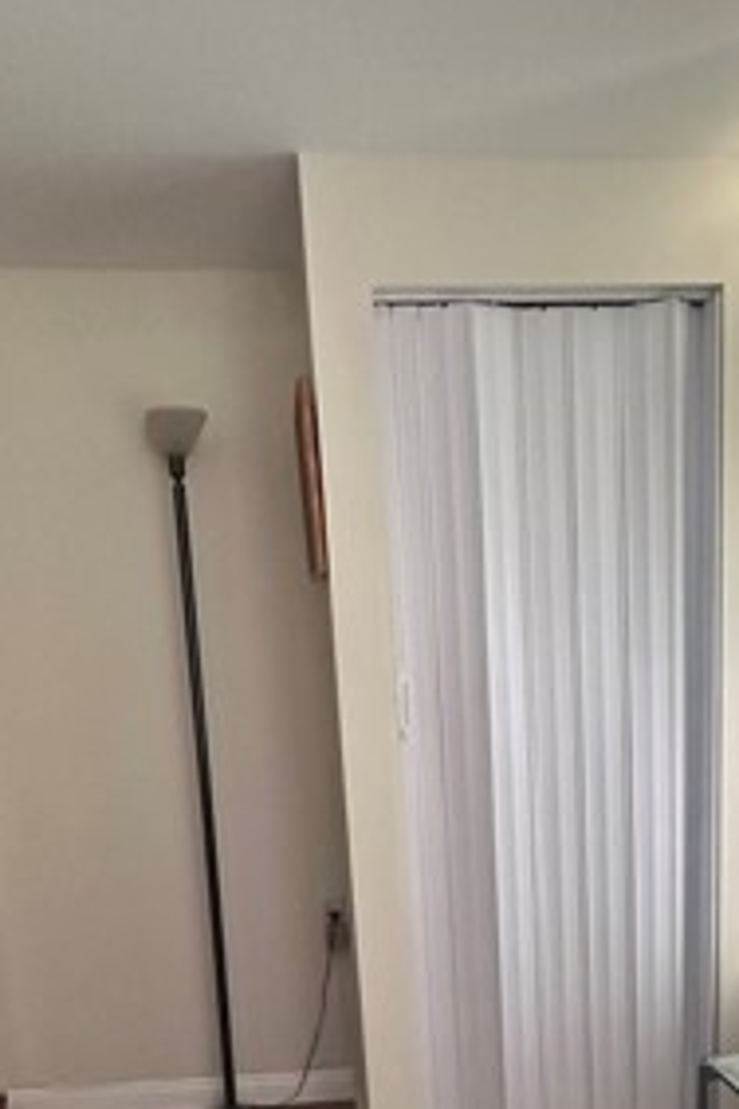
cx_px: 452
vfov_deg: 54.3
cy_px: 846
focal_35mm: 33
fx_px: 1016
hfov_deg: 39.8
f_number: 2.2
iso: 500
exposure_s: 1/60
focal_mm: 2.22
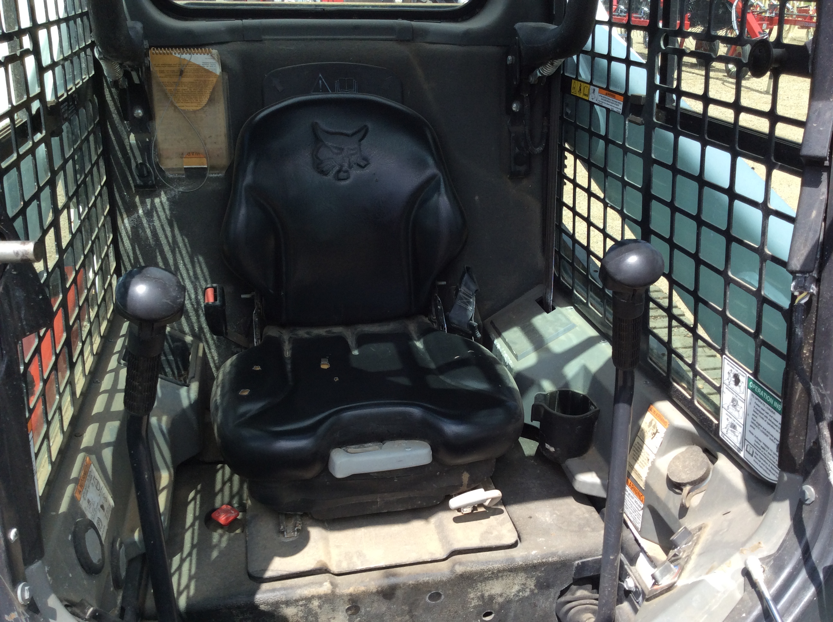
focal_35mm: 32
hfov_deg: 56.9
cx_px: 416
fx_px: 769
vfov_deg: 44.1
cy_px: 311
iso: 32
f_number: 2.4
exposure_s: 1/689
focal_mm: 3.3
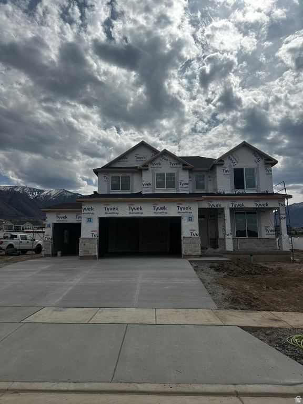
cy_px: 202
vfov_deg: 71.6
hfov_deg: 56.8
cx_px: 152
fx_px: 280
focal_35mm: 24
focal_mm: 6.86
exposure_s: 1/18519
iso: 100
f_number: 1.78
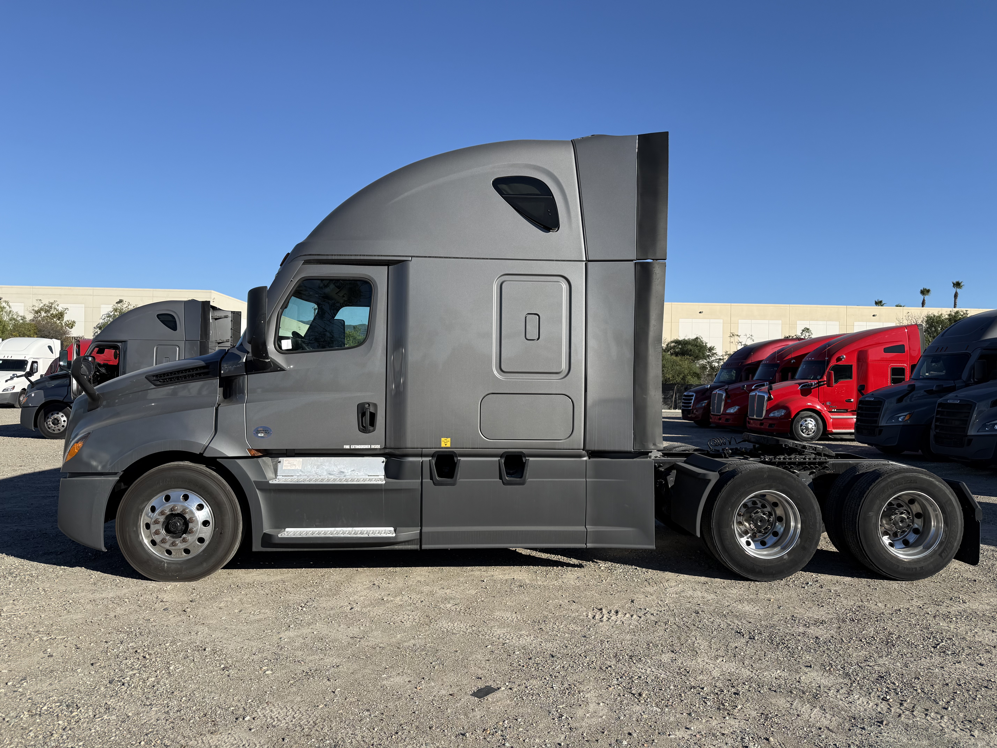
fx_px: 691
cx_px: 498
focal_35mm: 24
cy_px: 374
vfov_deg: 56.8
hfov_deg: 71.6
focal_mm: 6.76
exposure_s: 1/4167
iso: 80
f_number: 1.78
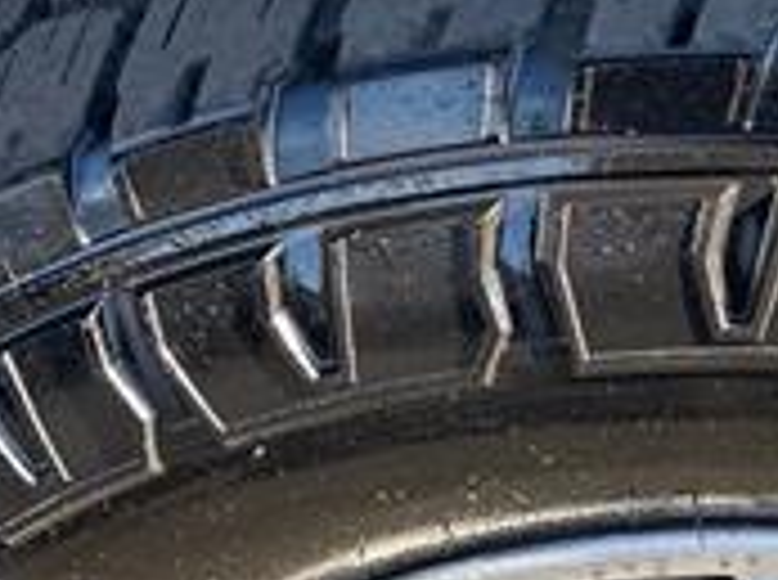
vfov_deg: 16.3
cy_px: 517
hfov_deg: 21.4
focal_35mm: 89
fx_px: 1996
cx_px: 751
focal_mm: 6.76
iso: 100
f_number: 1.78
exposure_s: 1/589
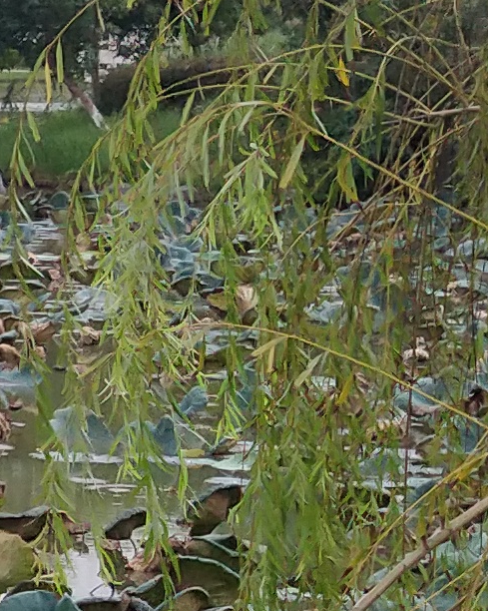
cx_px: -1026
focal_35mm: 193
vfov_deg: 10.0
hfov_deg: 7.1
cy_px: 455
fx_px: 3487
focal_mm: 3.95
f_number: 1.8
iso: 129
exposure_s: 1/2086
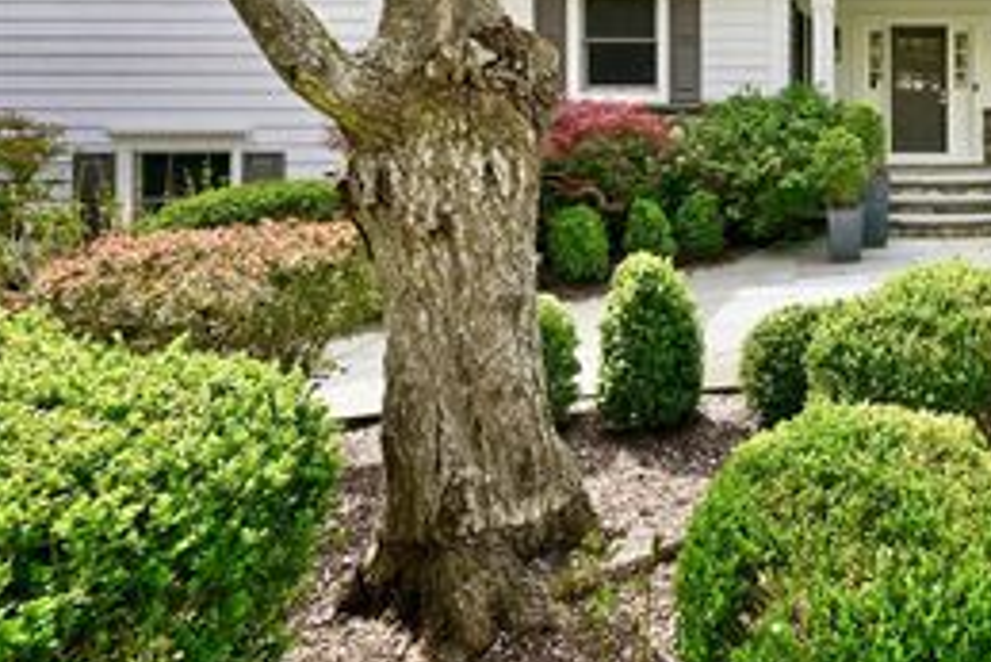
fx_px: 744
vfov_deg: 45.4
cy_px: 124
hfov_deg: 55.3
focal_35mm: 27
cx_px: 945
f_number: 9
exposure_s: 1/40
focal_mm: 14
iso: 64
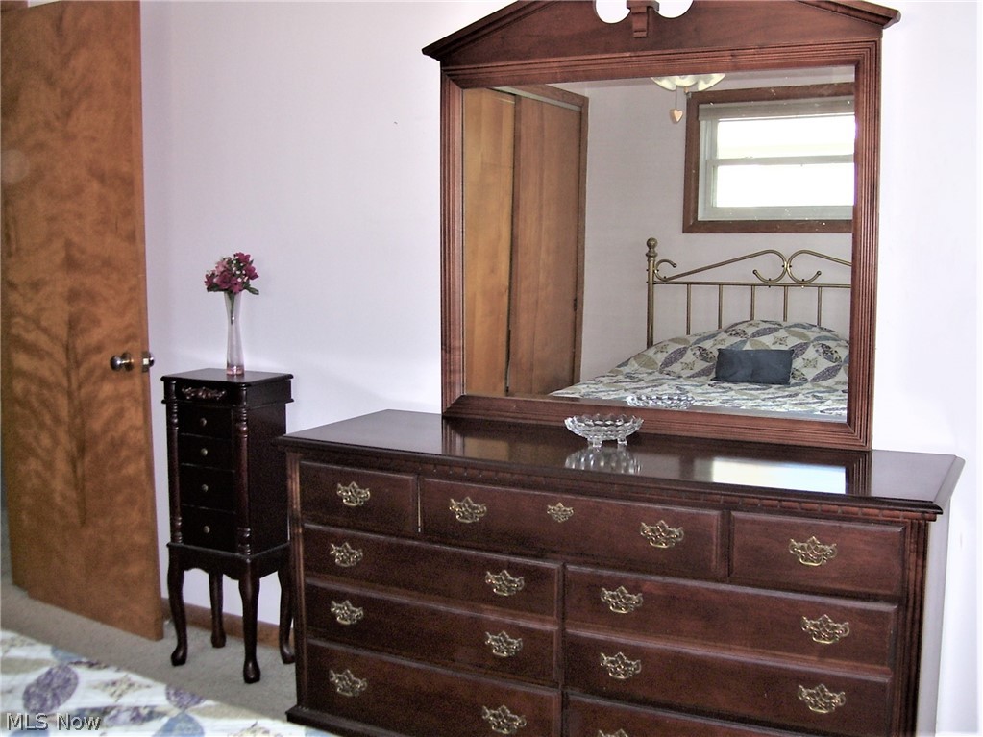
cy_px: 368
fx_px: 1022
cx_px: 492
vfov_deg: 39.6
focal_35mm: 36
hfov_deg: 51.4
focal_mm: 6
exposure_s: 1/60
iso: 80
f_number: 2.7
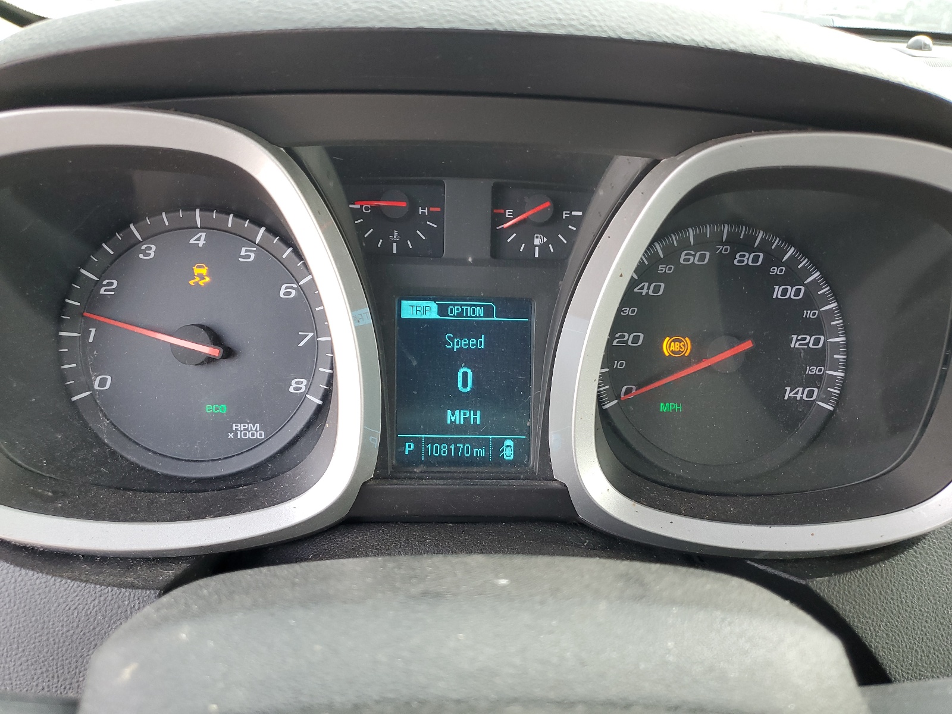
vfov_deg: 53.1
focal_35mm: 26
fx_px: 715
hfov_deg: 67.3
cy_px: 357
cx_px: 476
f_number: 1.5
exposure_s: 1/120
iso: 66
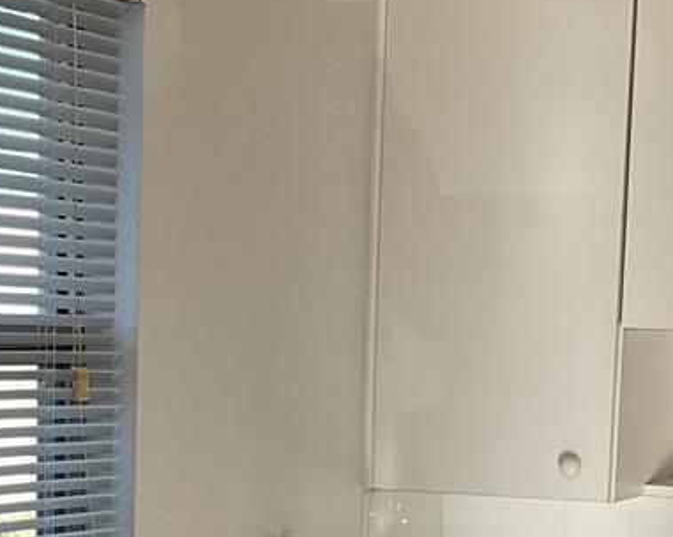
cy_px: 666
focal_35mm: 119
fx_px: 2368
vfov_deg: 12.6
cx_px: 228
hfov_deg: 16.1
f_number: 1.8
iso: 16
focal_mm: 3
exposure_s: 1/167
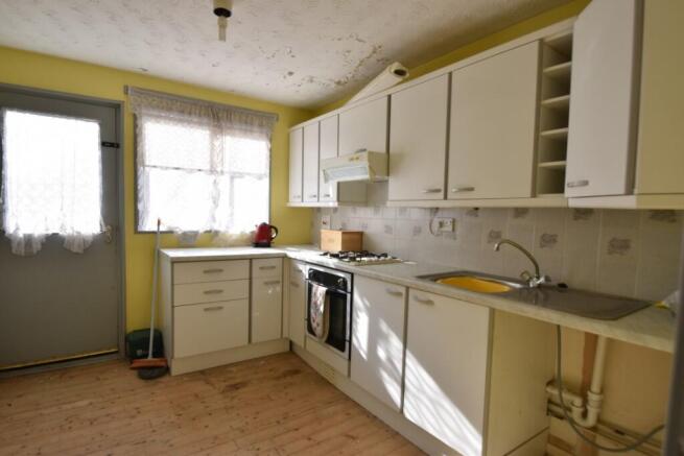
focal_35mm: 18
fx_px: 342
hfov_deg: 90.0
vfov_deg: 67.4
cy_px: 228
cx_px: 342
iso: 100
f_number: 5
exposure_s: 1/125
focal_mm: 12
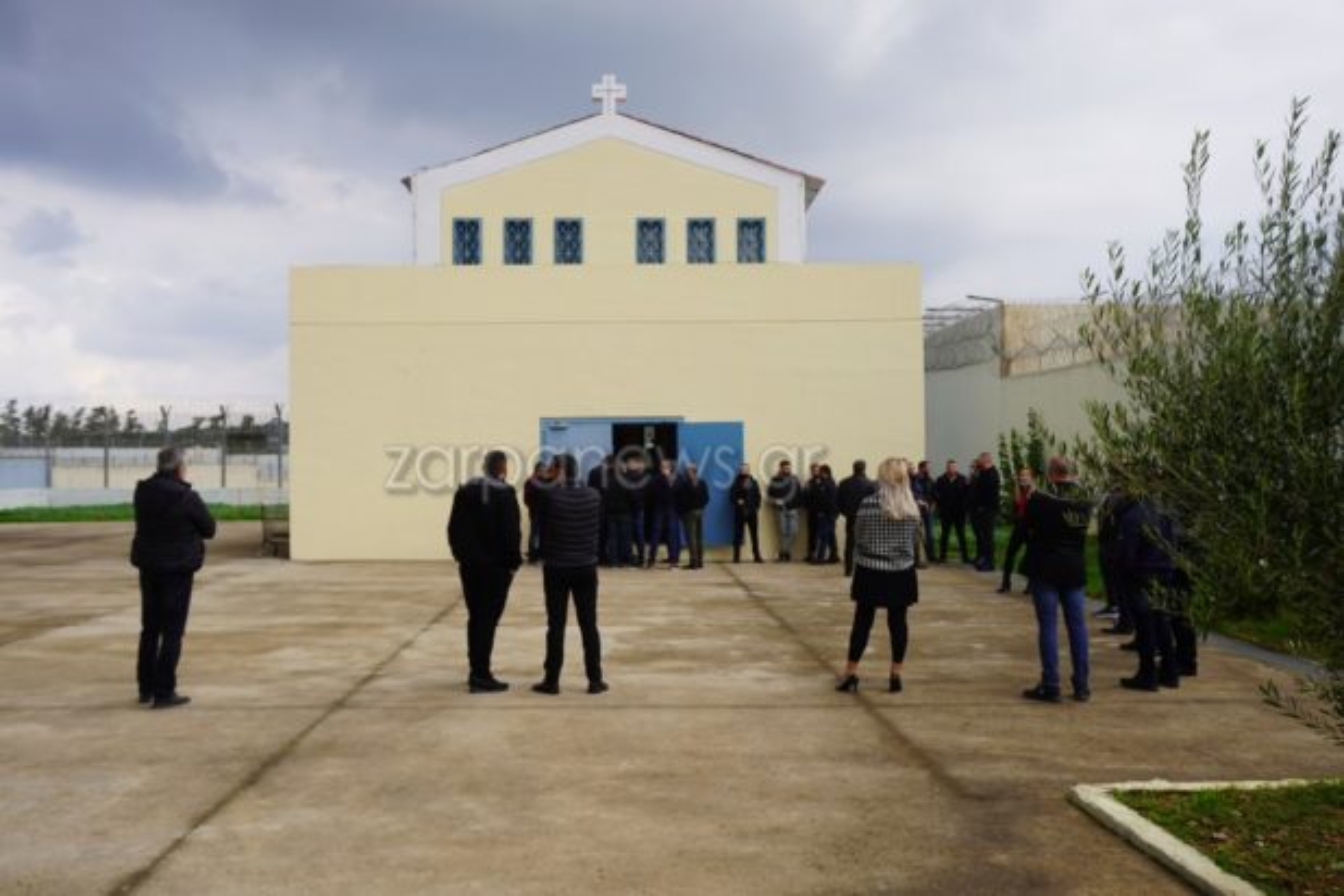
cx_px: 672
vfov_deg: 41.7
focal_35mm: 32
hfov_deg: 59.5
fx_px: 1176
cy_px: 448
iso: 100
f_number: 5.6
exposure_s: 1/80
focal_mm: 21
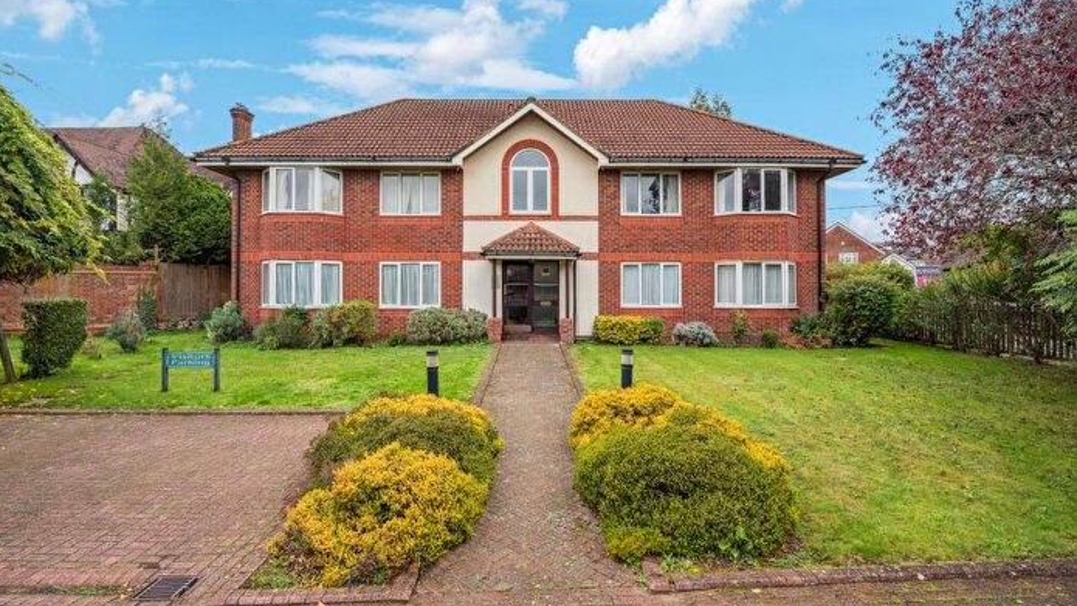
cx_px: 538
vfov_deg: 58.2
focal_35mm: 19
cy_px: 267
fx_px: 543
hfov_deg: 89.6
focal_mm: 18
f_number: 8
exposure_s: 1/100
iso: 400
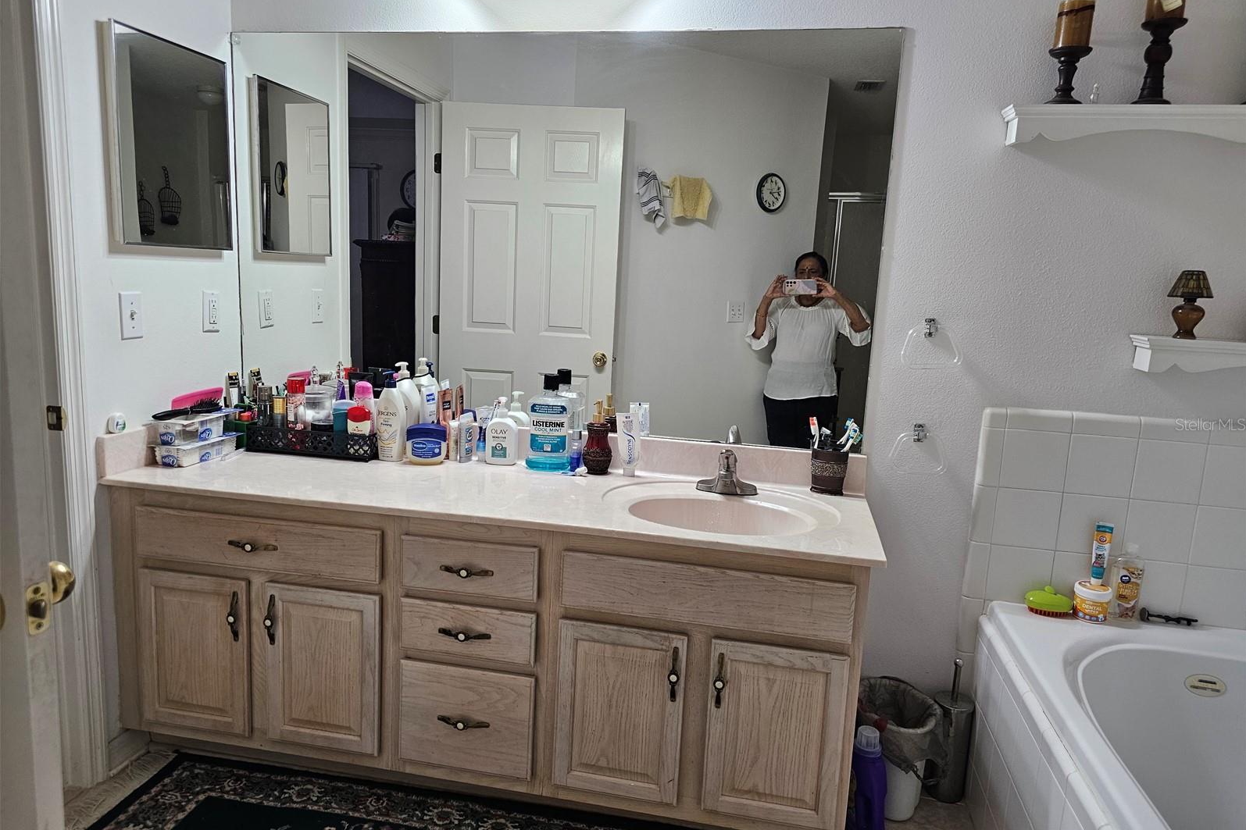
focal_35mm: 24
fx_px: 831
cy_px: 424
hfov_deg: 73.7
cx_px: 624
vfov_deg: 53.1
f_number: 1.7
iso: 160
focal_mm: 6.3
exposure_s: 1/120
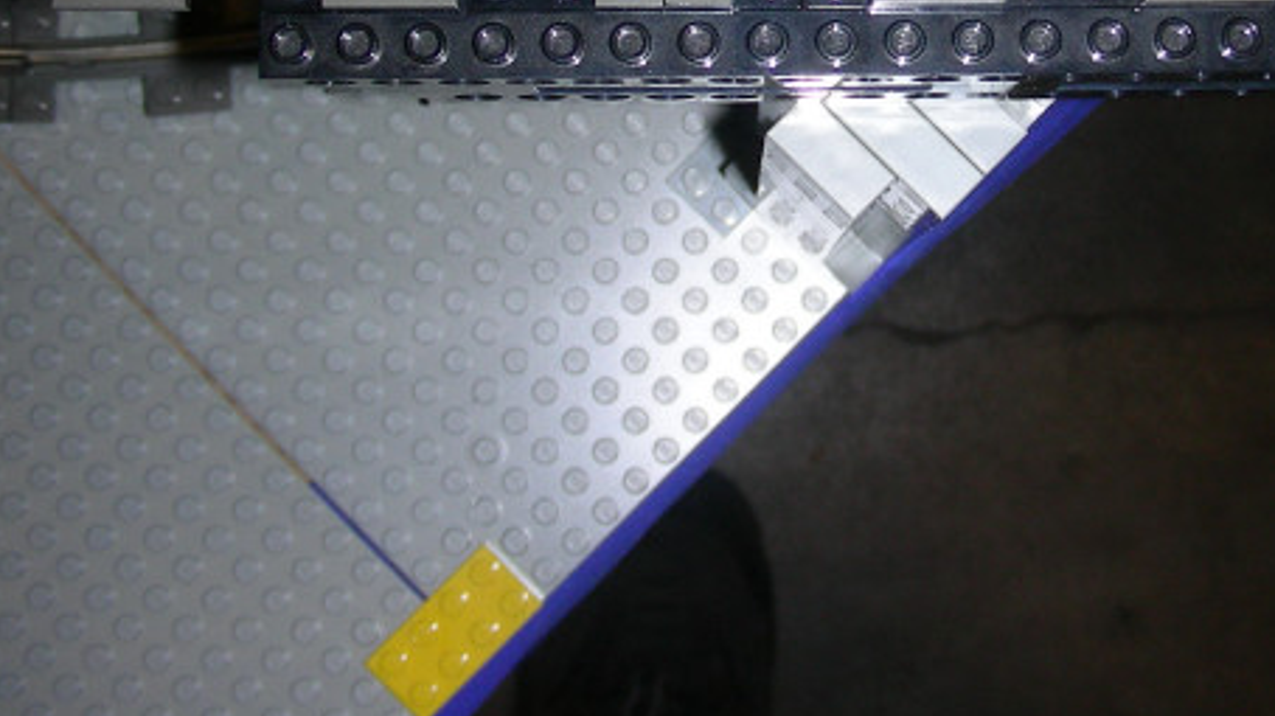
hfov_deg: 28.7
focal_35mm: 73
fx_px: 2467
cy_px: -112
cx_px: 910
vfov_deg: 16.0
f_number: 3.5
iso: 50
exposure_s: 1/60.1
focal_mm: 6.3
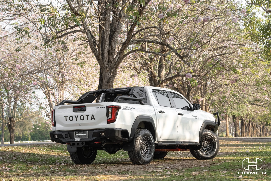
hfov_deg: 23.4
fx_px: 655
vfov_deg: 15.7
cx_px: 136
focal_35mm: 87
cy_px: 90
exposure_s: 1/100
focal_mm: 87
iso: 160
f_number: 7.1
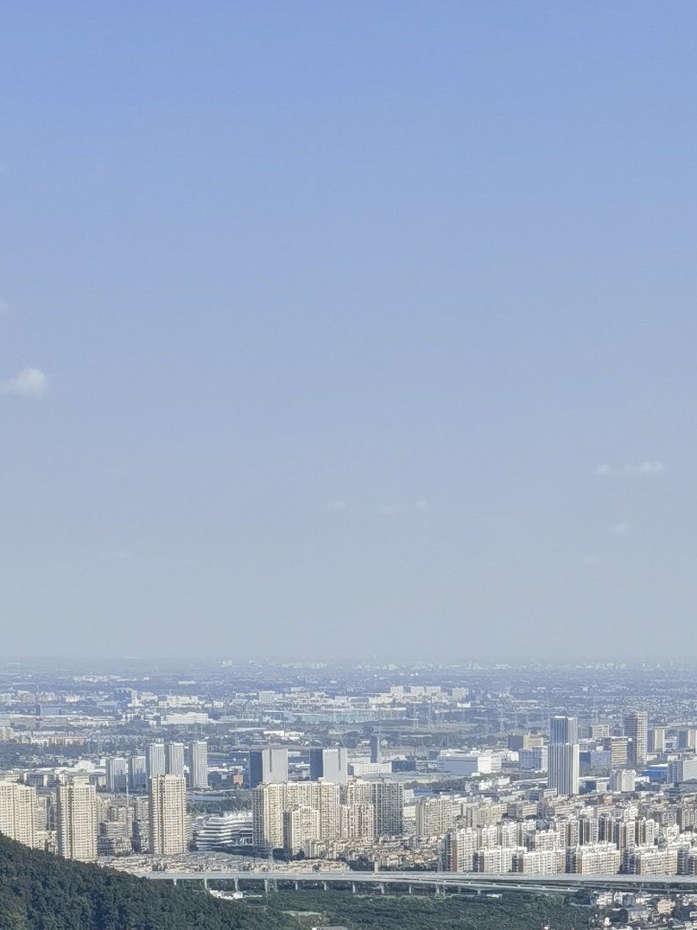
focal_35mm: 99
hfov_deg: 14.9
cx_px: 489
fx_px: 2658
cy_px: 1105
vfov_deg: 18.8
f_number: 1.9
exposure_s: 1/5000
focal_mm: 6.67
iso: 50
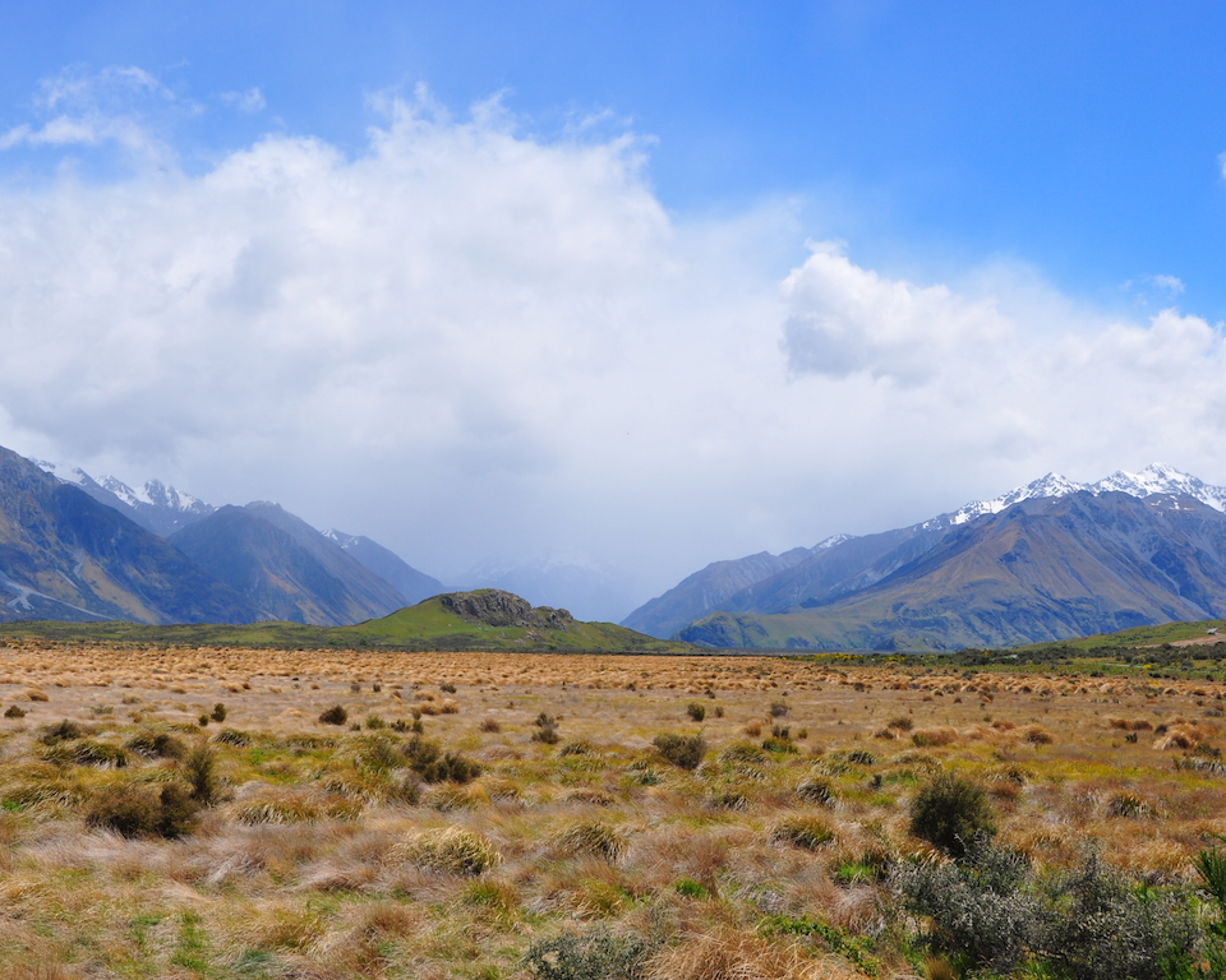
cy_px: 480
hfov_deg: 40.9
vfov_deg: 33.4
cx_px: 480
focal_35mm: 45
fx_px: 1633
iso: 200
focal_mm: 26
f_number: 11
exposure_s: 1/500
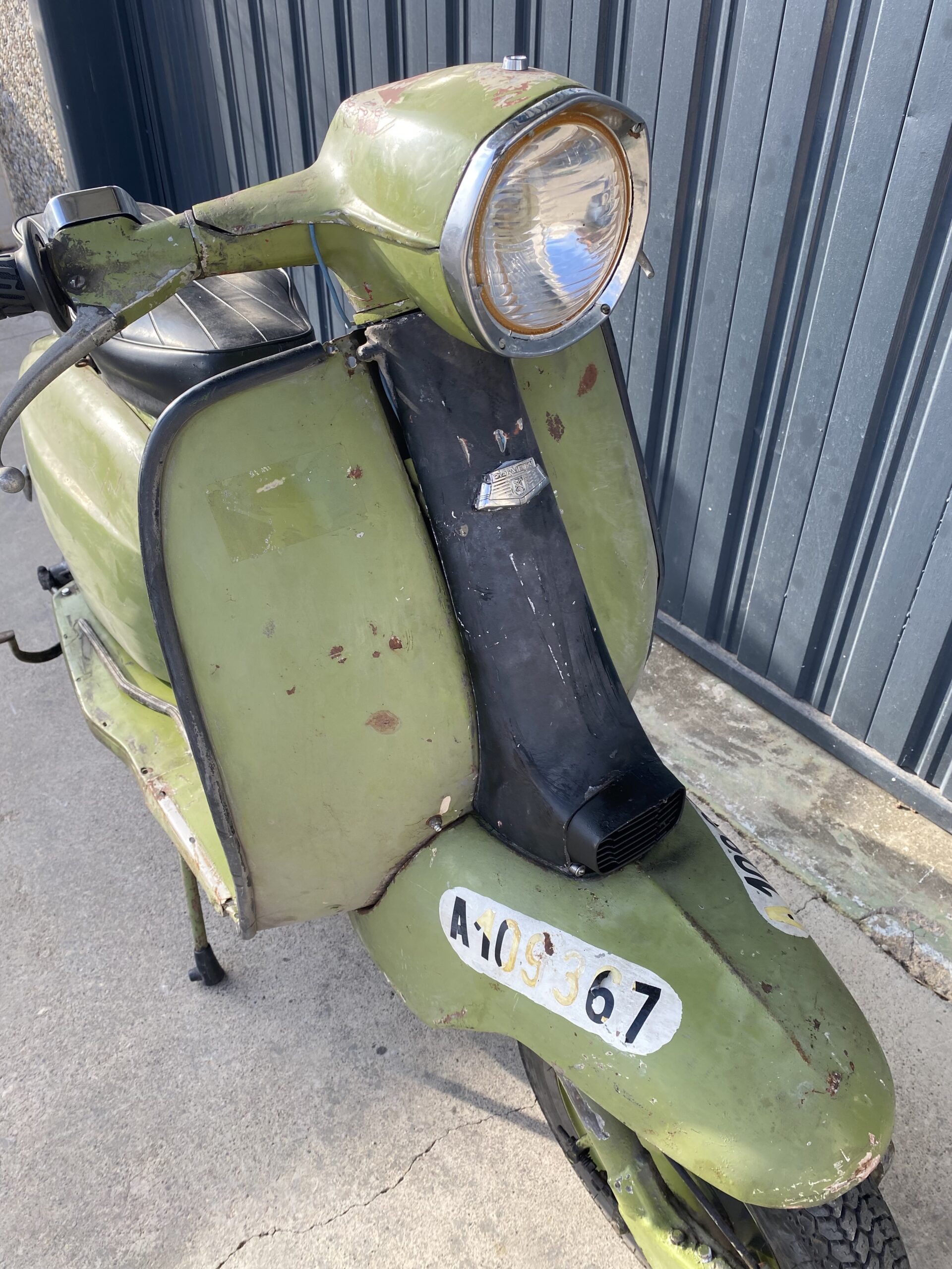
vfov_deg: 67.3
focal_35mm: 26
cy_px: 634
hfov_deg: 53.1
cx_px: 476
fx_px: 953
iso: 32
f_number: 1.8
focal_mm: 4.25
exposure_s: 1/539
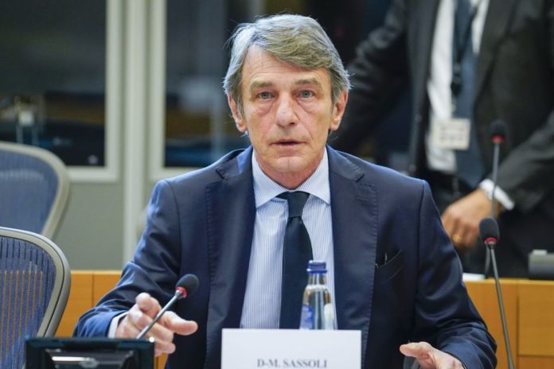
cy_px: 184
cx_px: 277
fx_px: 3078
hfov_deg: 10.3
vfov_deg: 6.9
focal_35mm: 200
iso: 2500
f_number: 3.5
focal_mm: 200
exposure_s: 1/320
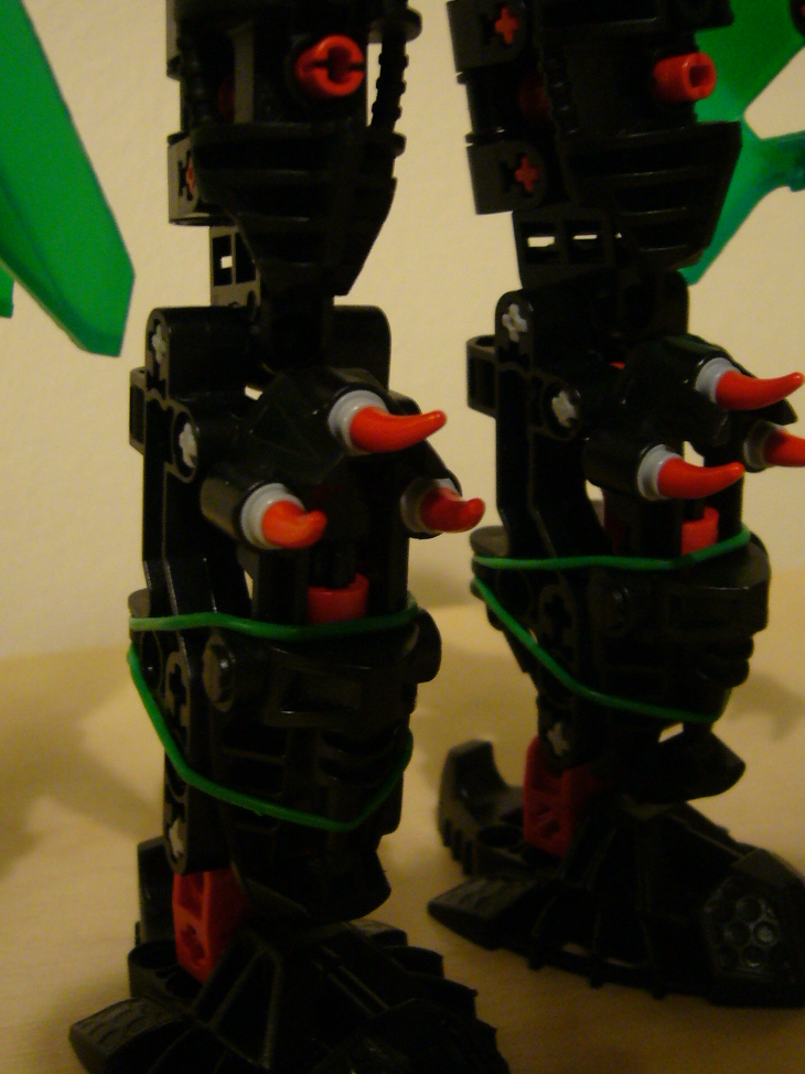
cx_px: 454
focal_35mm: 46
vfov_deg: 41.2
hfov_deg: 31.5
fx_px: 1427
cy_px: 483
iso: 200
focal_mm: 5.8
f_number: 2.8
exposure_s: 1/5
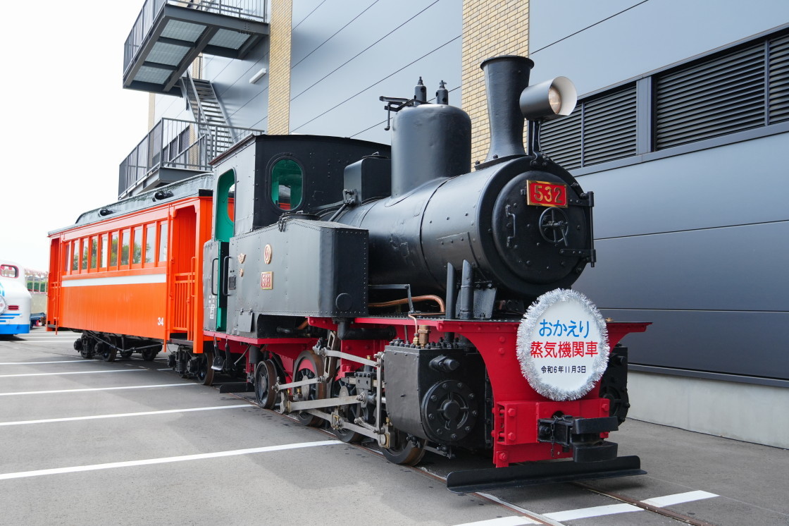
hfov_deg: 55.1
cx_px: 394
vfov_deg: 38.3
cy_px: 263
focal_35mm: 34
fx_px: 756
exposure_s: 1/800
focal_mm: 23
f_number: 4
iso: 250
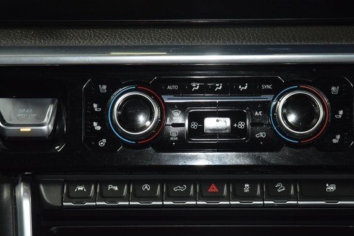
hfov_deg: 17.1
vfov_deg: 11.4
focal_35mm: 120
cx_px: 171
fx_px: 1181
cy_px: 115
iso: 1600
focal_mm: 70
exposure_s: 1/25
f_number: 4.5
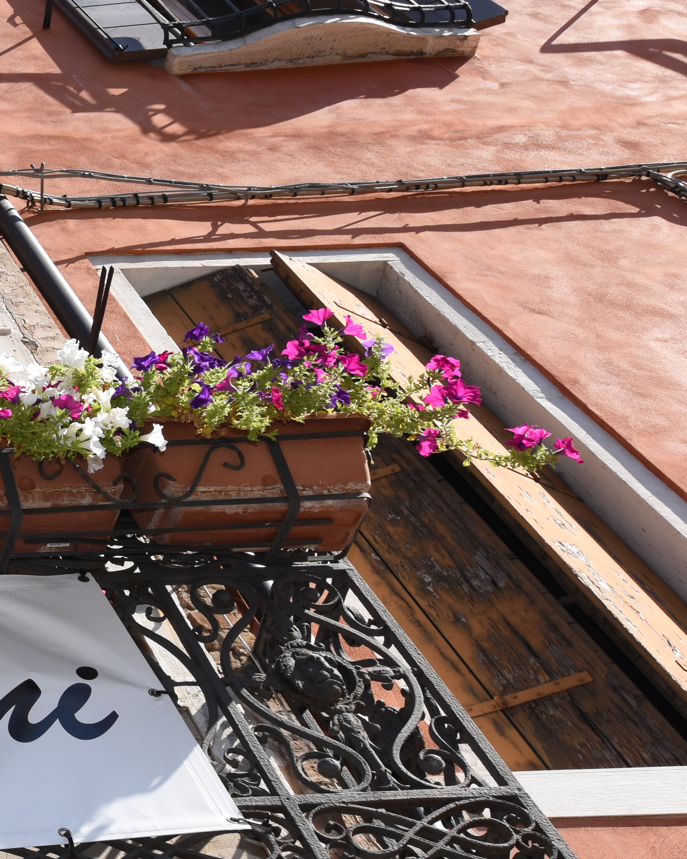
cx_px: -610
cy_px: 373
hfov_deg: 18.0
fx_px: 1627
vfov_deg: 29.5
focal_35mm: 64
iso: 100
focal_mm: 22
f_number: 8
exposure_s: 1/160
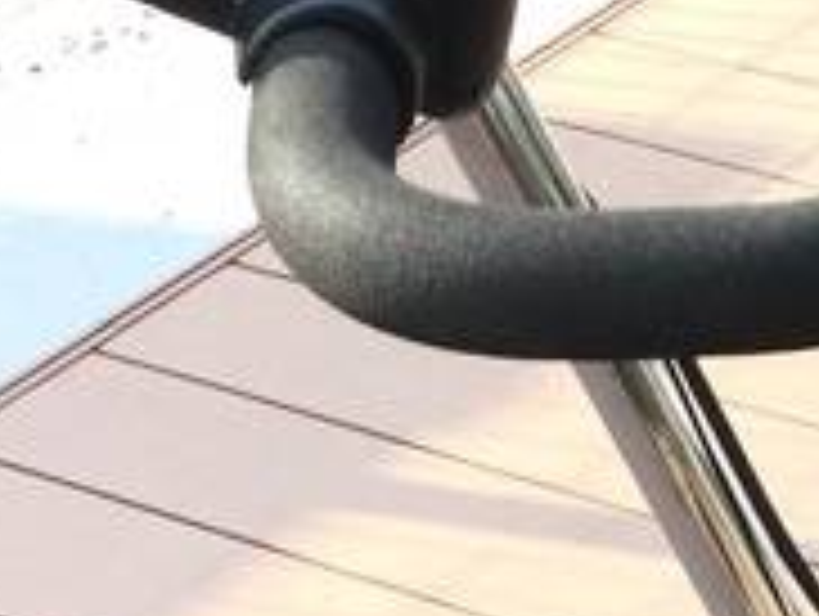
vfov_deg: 9.5
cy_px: 906
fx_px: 3625
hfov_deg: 12.2
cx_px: 1269
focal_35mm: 153
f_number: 2.4
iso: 25
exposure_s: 1/218
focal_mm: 3.3
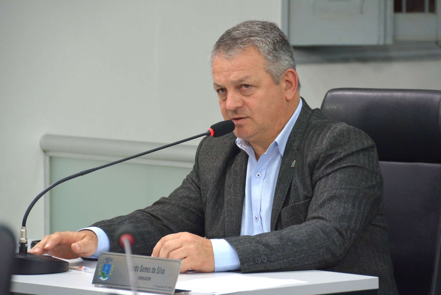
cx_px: 220
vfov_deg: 4.6
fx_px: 3678
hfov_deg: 6.9
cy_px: 148
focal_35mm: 300
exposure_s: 1/125
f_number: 5.6
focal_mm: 200
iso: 1250
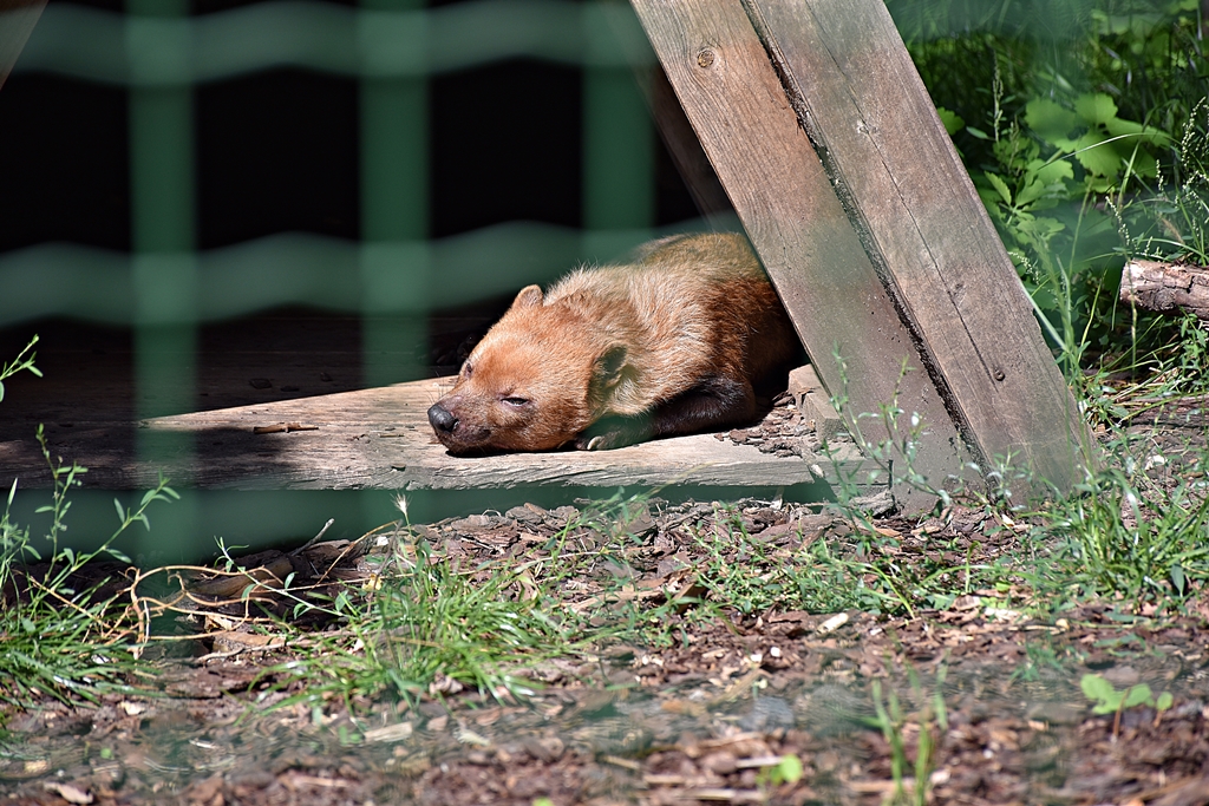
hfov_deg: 9.8
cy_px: 403
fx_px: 7053
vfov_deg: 6.5
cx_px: 604
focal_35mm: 210
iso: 200
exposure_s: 1/500
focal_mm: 140
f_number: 5.6
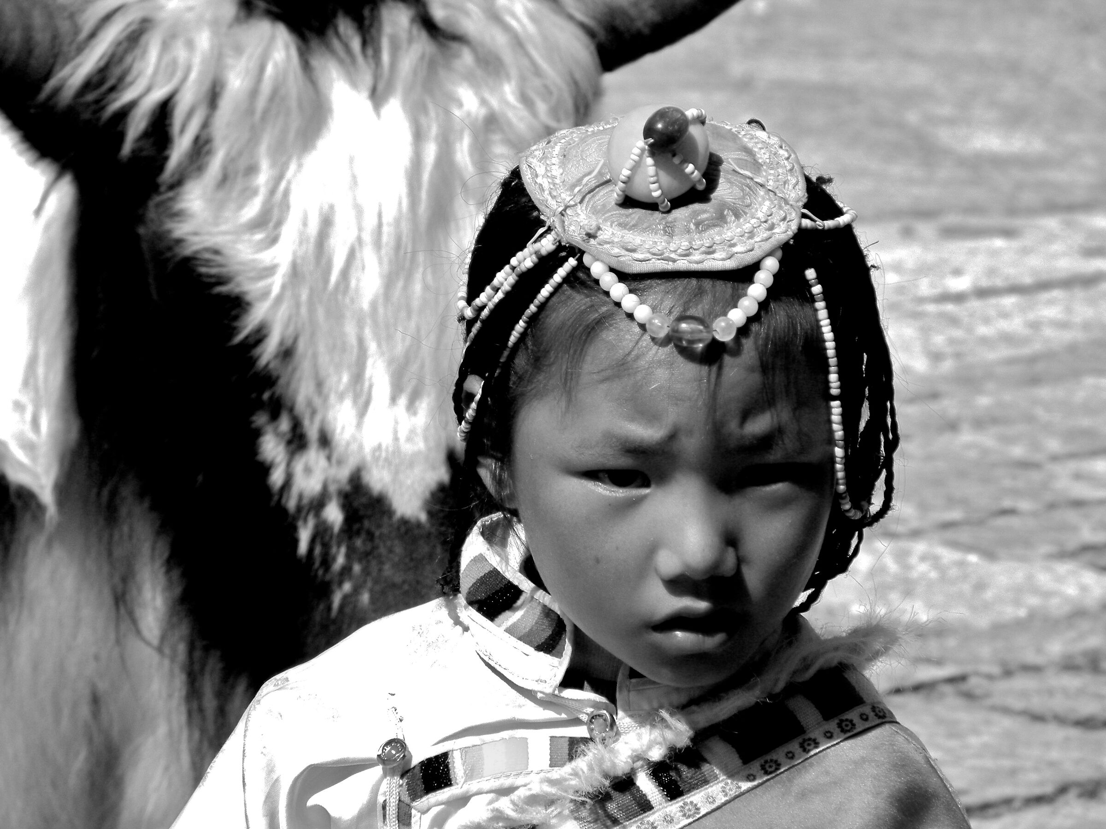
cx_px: 553
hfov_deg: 5.9
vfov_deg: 4.4
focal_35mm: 337
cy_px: 414
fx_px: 10767
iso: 64
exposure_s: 1/400
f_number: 6.3
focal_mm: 59.6
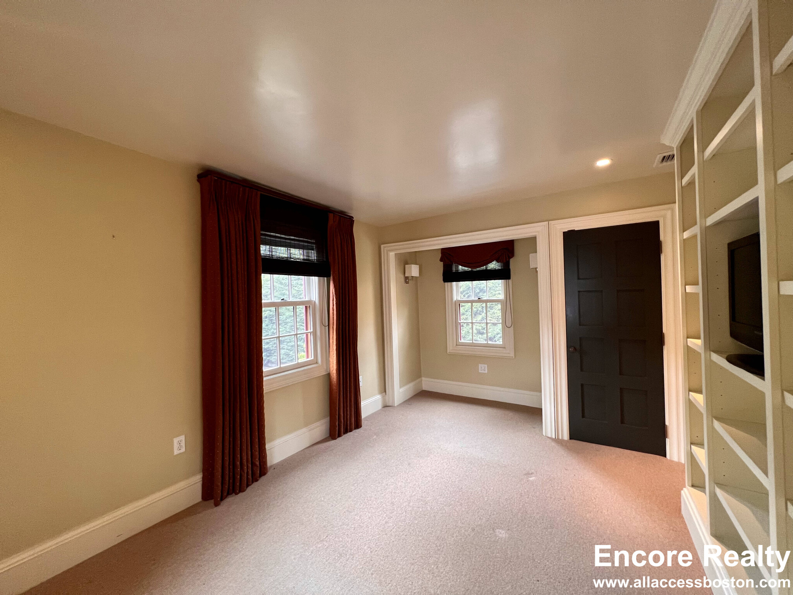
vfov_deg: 89.9
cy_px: 298
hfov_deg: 106.2
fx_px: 298
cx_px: 396
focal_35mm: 13
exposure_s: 1/60
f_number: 1.8
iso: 320
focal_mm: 1.6
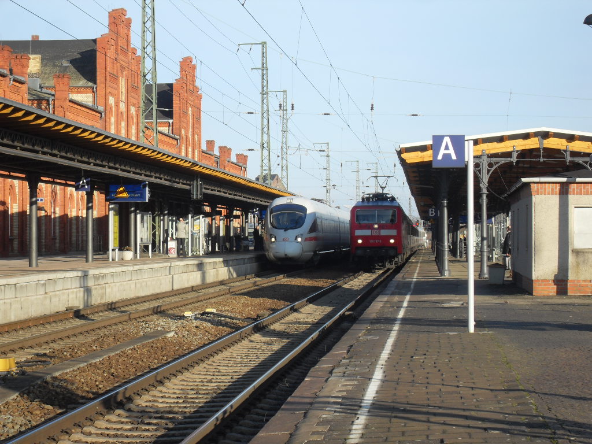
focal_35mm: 102
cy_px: 222
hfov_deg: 19.3
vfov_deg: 14.5
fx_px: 1744
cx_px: 296
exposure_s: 1/250
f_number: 5.2
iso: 80
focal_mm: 18.1
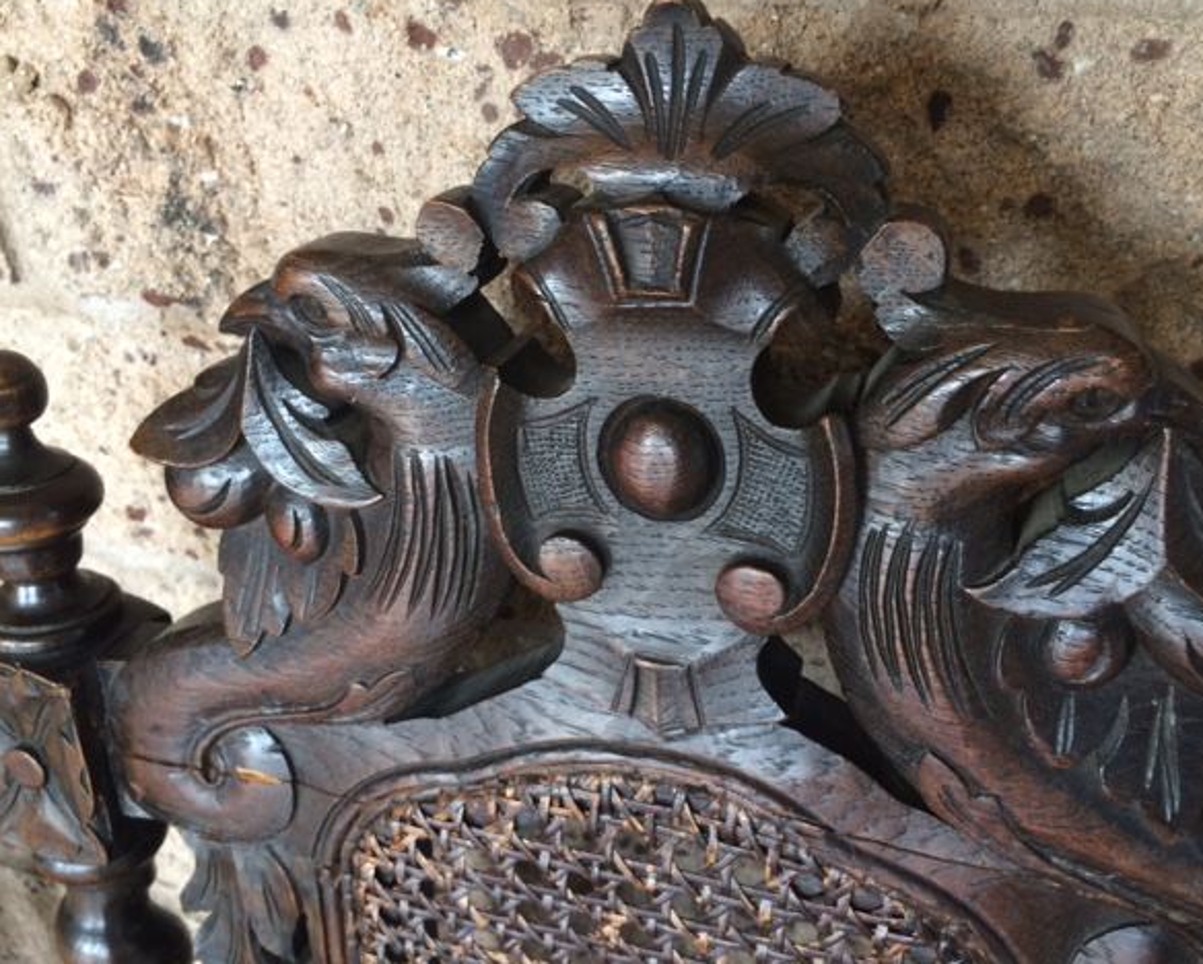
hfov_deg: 57.1
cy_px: 472
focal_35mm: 31
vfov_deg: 47.2
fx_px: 1104
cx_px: 624
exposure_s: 1/40
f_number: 2.2
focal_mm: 4.15
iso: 40
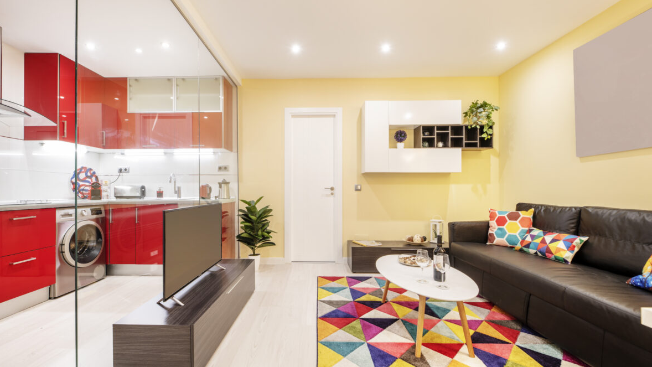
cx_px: 325
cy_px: 185
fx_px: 277
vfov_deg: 67.1
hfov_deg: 99.4
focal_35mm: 16
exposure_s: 1
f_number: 11
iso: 100
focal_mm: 15
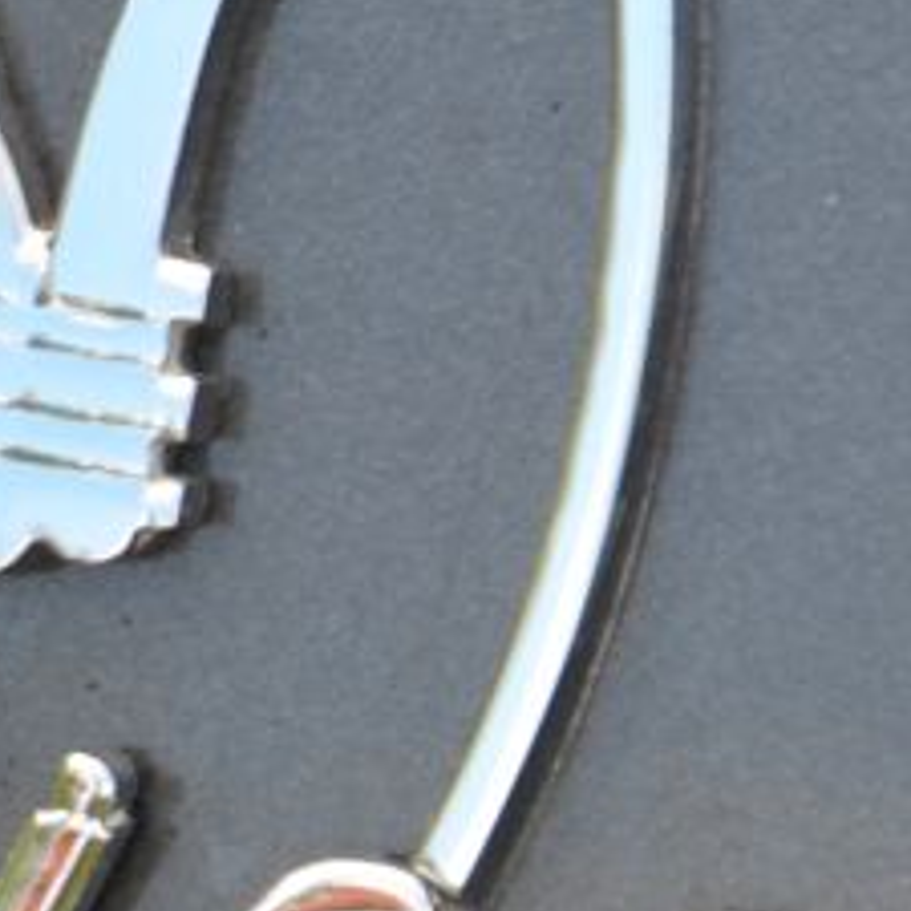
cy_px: -12
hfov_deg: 1.6
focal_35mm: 1070
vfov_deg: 1.6
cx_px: -332
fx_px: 31871
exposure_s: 1/160
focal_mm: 105
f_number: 6.3
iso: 200
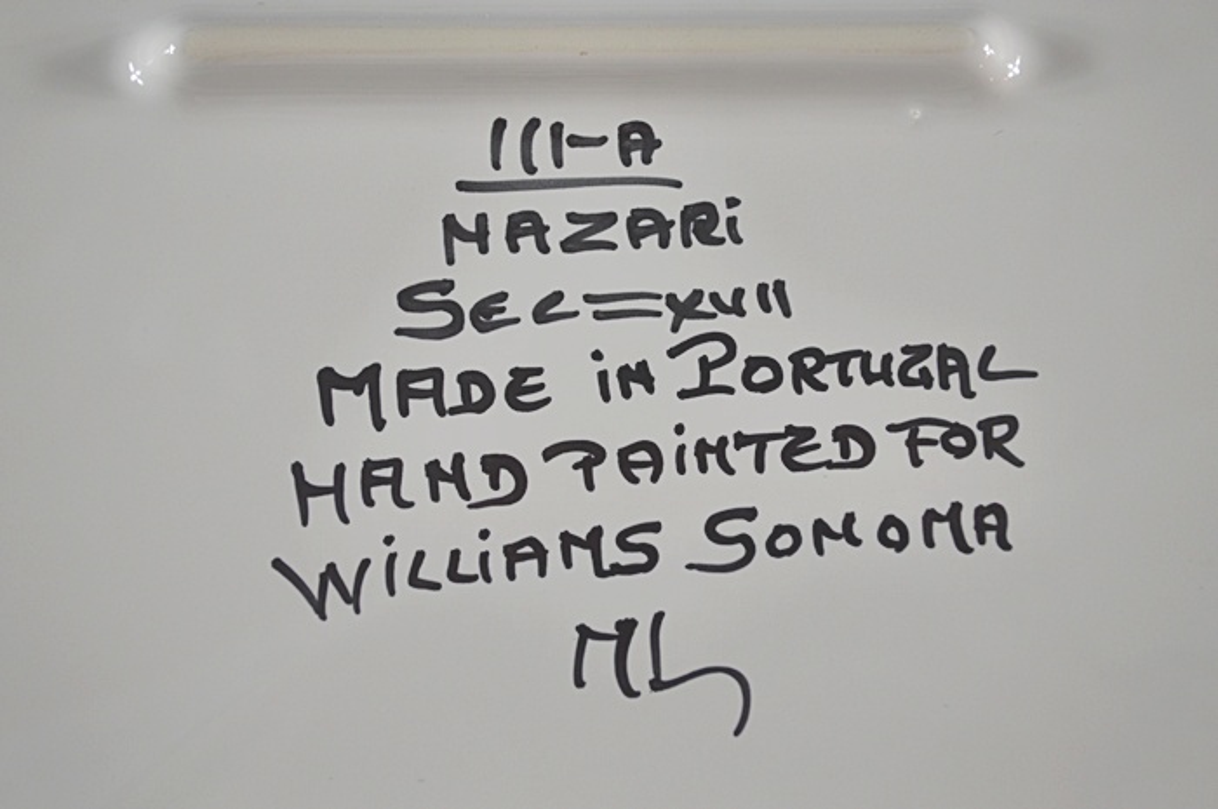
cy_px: 404
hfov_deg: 35.1
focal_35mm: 57
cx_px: 609
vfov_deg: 23.7
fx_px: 1926
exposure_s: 1/60
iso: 400
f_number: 5
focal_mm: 38
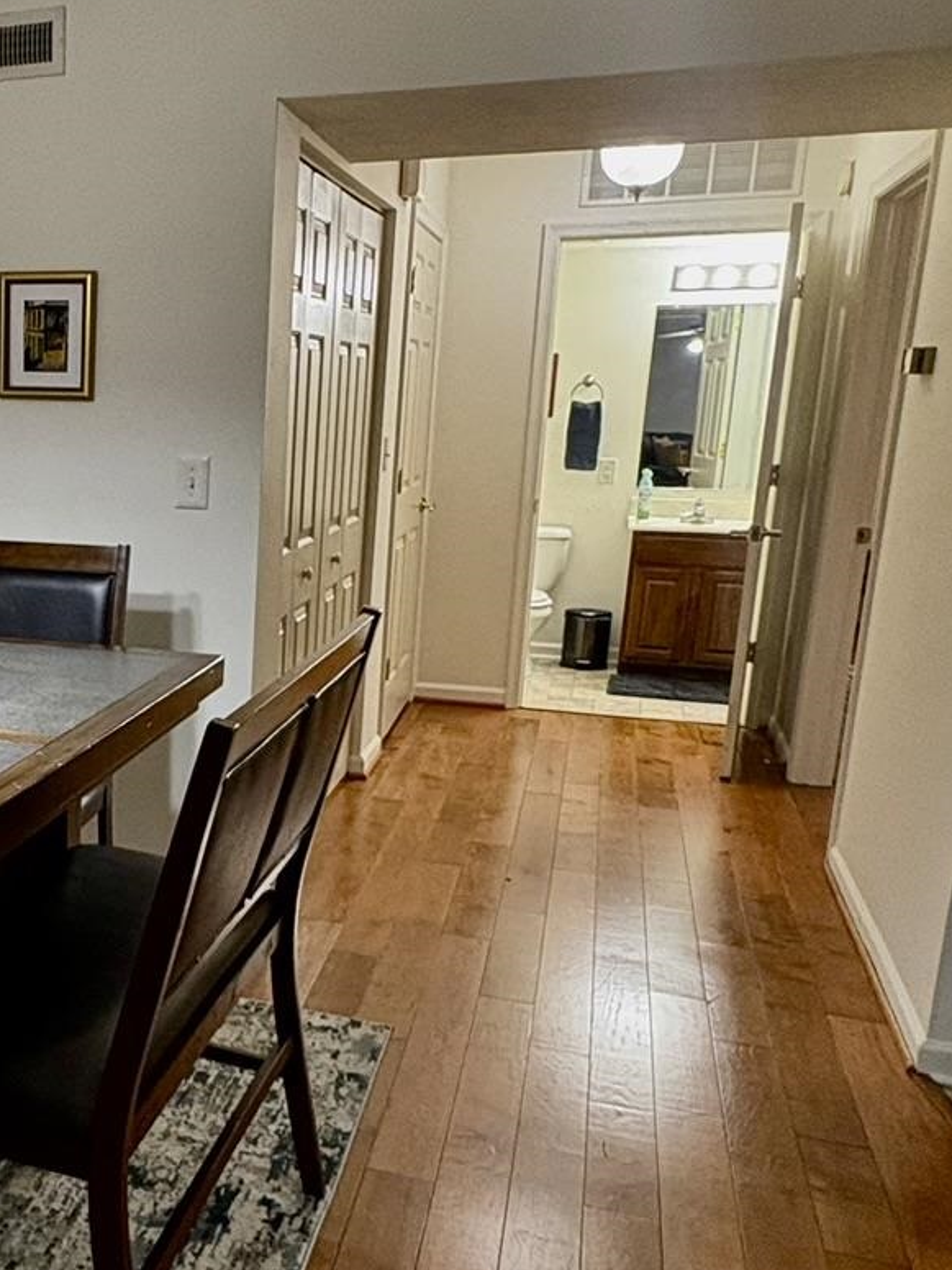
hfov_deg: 35.4
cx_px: 23
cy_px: 719
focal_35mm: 37
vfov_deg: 50.0
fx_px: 1357
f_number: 2.2
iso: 320
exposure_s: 1/60
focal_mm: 2.22
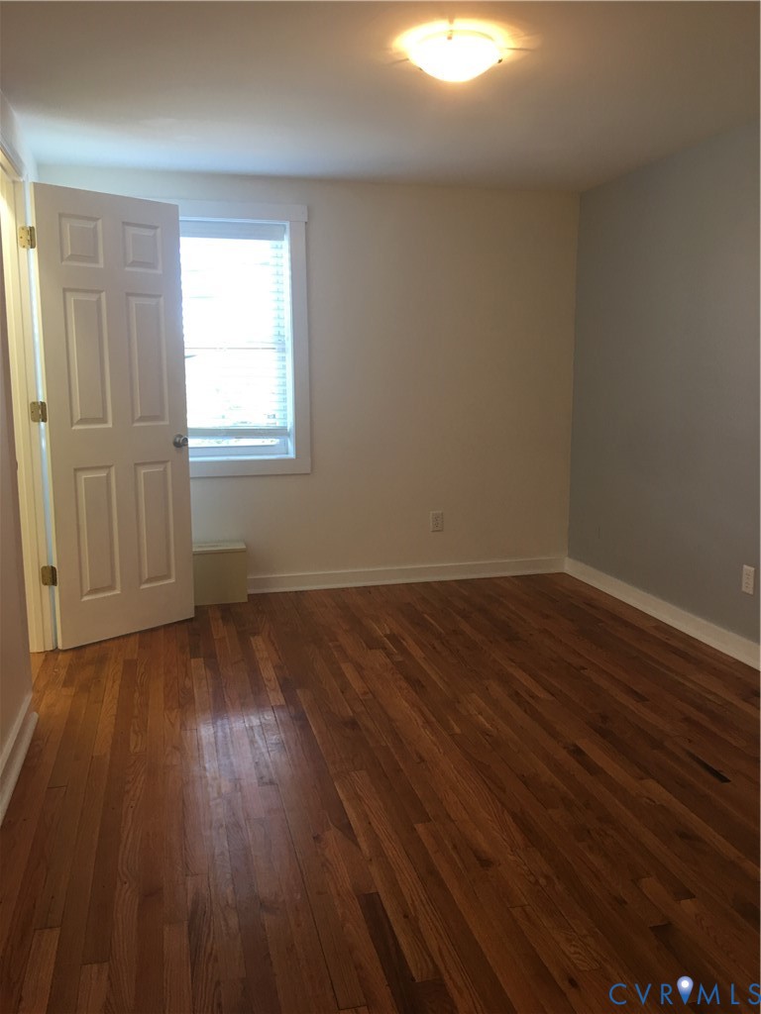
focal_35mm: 29
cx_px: 380
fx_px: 850
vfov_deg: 61.7
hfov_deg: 48.2
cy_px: 507
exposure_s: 1/15
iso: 25
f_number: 2.2
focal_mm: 4.15
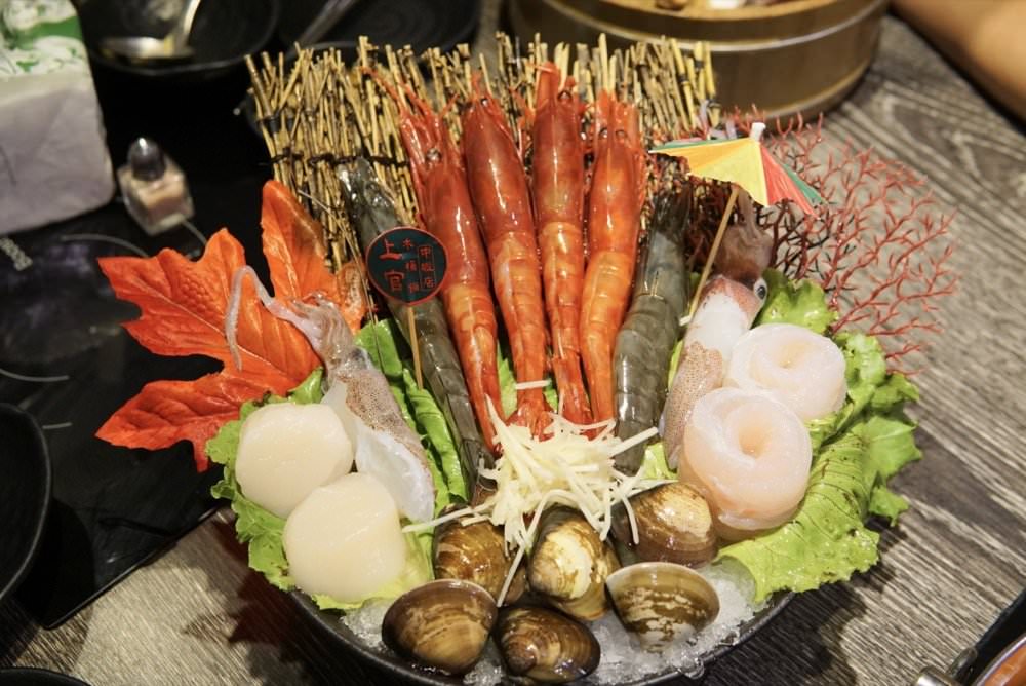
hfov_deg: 43.6
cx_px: 513
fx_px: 1283
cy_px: 343
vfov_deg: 29.9
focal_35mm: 45
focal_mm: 30
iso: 1250
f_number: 4
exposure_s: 1/160
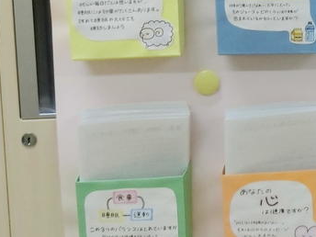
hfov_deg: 12.1
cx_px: 450
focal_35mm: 157
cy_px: -118
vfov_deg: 9.2
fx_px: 1433
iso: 400
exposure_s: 1/60
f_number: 4.4
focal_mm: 8
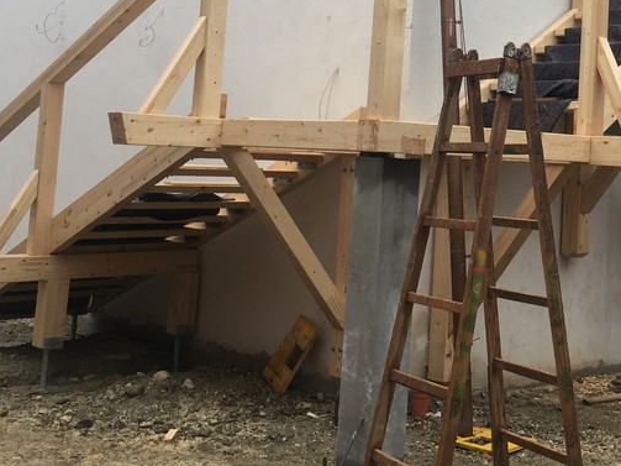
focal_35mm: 59
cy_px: 66
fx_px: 1058
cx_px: 542
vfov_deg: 24.2
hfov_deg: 31.4
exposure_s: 1/103
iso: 25
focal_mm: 4.15
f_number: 2.2
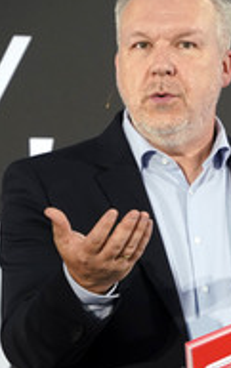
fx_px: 3518
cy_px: 221
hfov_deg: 3.8
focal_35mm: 350
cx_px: 274
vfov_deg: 6.0
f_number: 5.6
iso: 1600
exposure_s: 1/200
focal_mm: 147
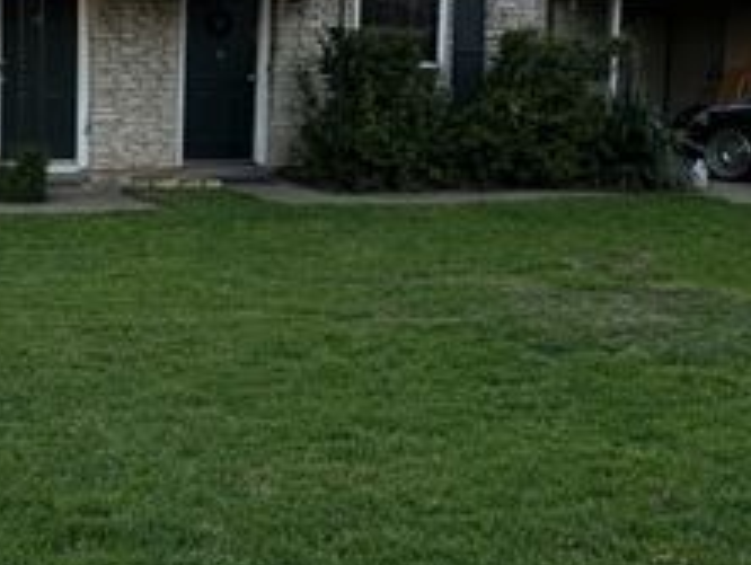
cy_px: 164
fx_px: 1173
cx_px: -74
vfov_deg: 26.8
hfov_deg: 31.5
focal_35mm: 54
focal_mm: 6.86
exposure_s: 1/121
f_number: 1.78
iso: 100
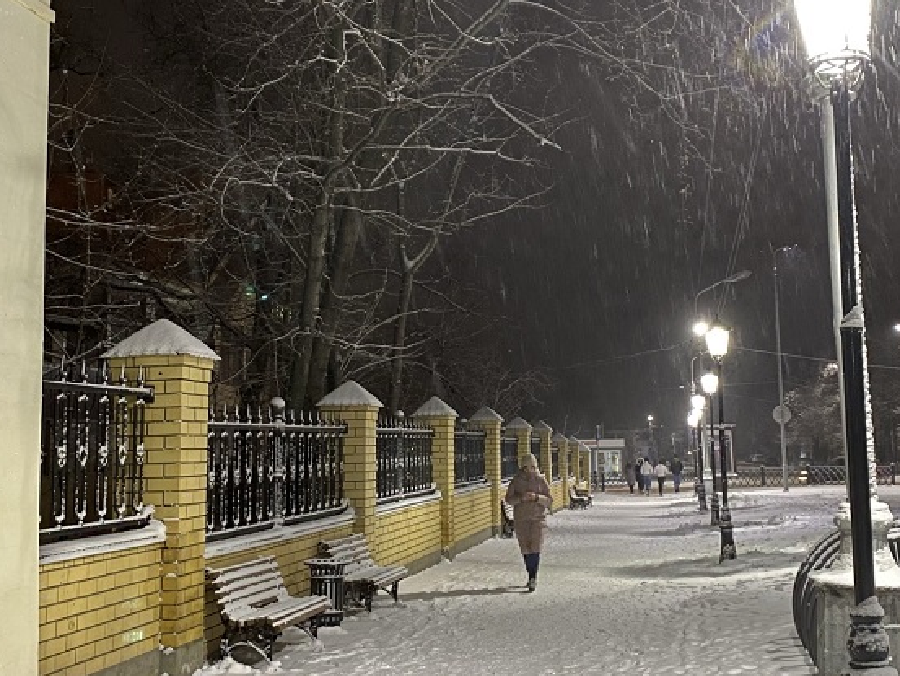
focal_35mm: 47
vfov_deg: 30.9
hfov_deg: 40.4
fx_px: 1222
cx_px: 482
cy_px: 311
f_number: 1.8
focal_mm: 4.25
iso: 500
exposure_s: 1/25
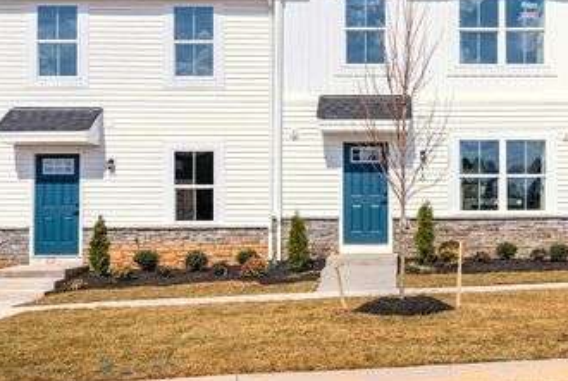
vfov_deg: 25.6
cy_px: 195
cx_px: 423
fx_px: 837
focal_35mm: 53
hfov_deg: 36.6
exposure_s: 1/8000
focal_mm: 35
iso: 1250
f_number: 6.3
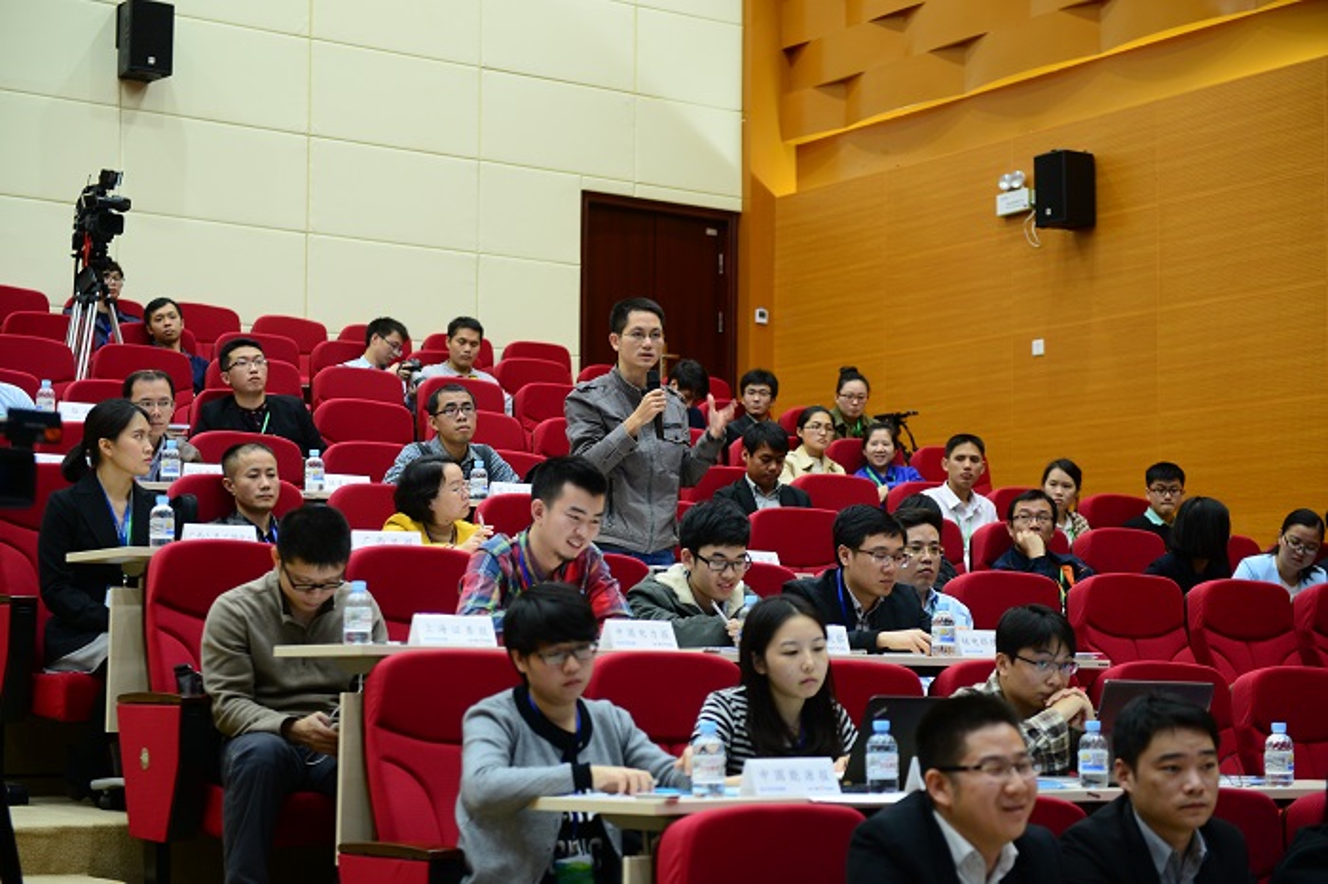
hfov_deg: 28.9
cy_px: 442
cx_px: 664
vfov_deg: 19.4
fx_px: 2581
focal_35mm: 70
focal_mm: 70
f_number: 3.2
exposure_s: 1/60
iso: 640
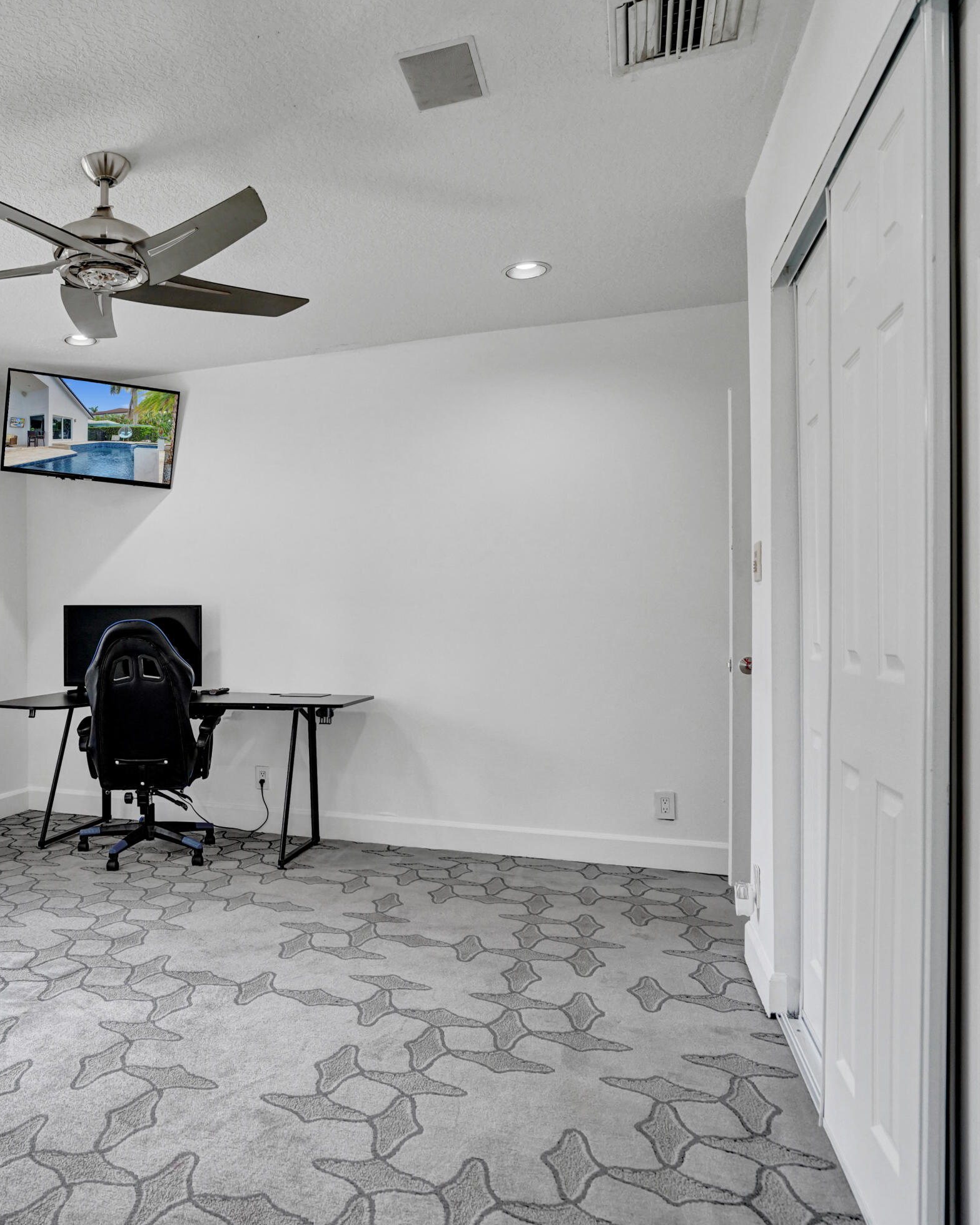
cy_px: 613
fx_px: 834
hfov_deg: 57.5
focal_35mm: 23
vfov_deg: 72.6
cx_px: 232
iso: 1000
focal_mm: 16
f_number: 5
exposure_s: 1/200
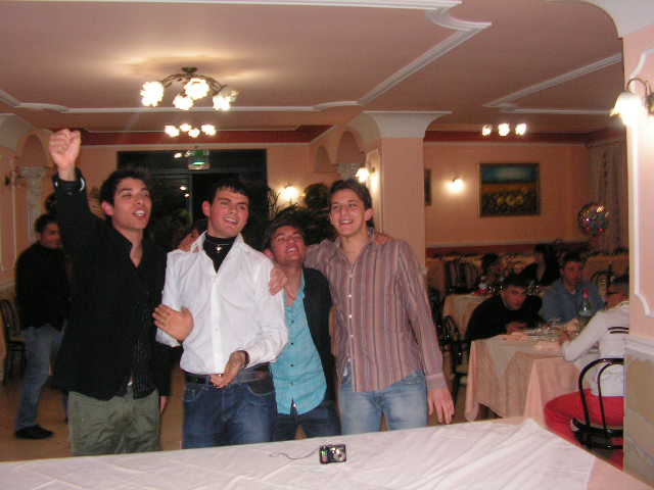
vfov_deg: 39.7
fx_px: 680
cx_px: 327
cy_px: 245
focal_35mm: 36
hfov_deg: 51.4
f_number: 3.2
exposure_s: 1/40
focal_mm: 6
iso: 200
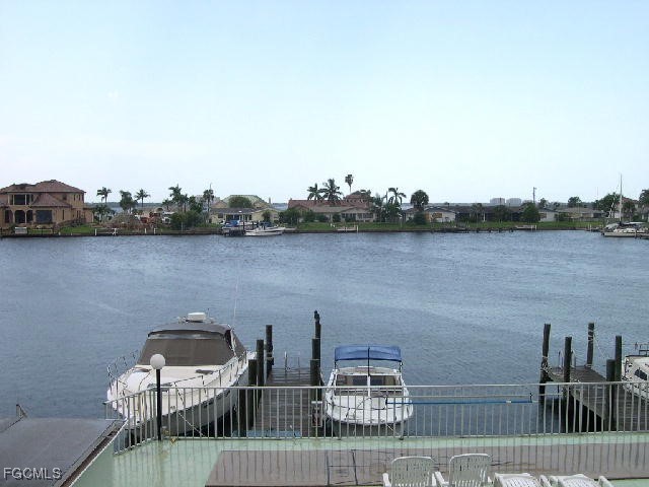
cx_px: 324
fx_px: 712
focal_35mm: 38
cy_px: 244
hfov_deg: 49.0
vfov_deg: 37.7
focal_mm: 8
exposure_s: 1/166
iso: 100
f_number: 7.6
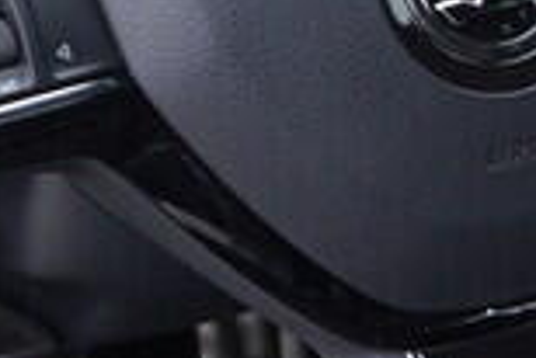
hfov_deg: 8.6
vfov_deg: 5.7
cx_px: 376
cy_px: -155
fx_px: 3562
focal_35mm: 239
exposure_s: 1/40
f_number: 2.8
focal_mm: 24
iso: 200
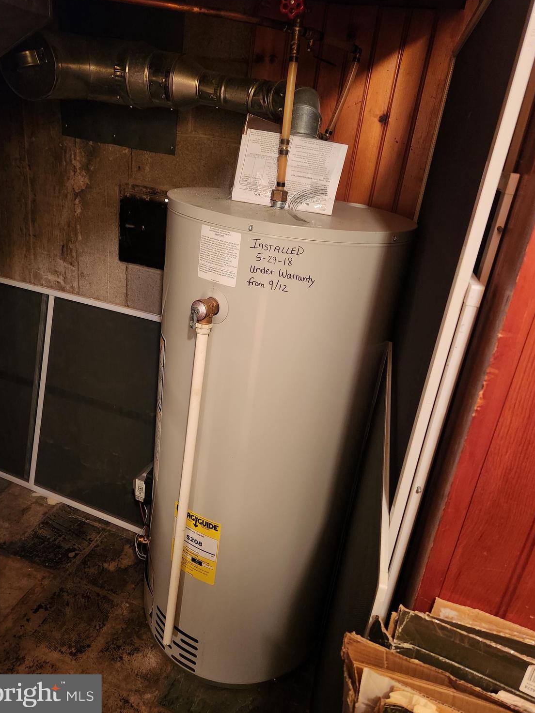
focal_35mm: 24
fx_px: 495
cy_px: 342
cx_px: 260
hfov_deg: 56.8
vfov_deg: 71.6
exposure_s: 1/24
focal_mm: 5.4
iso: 640
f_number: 1.8
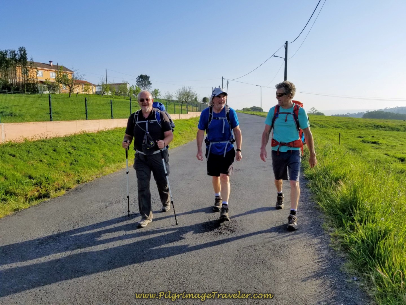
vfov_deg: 53.1
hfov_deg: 67.3
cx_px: 203
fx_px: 305
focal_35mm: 26
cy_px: 152
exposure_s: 1/2888
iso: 50
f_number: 1.7
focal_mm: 4.3
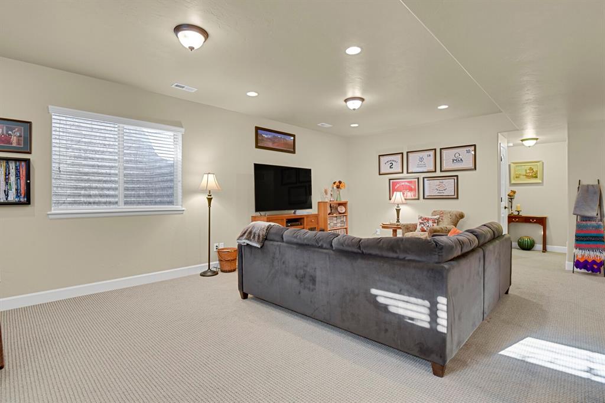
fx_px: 286
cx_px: 302
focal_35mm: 17
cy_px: 202
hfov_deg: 93.3
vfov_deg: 70.4
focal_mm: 17
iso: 12800
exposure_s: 1/13
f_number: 8
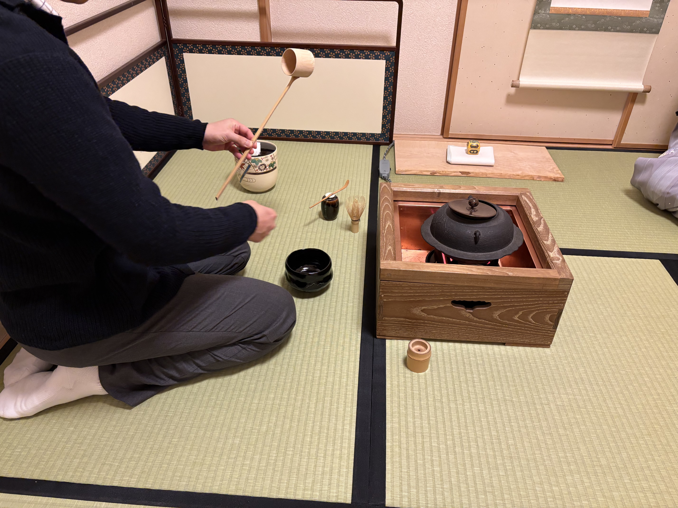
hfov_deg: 67.3
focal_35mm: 26
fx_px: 509
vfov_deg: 53.1
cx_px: 339
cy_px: 254
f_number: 1.6
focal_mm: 5.96
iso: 200
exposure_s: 1/50
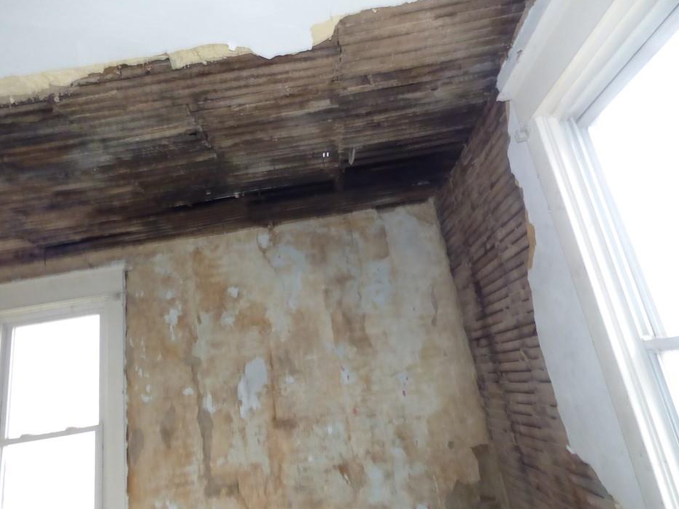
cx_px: 326
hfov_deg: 76.4
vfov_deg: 61.0
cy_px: 232
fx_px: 431
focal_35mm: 22
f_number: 2.8
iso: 640
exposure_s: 1/60
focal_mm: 3.58
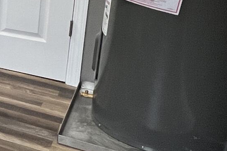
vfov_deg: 17.7
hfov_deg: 16.4
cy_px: -23
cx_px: -282
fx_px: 466
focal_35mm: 74
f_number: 1.8
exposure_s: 1/120
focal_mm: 1.57
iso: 125
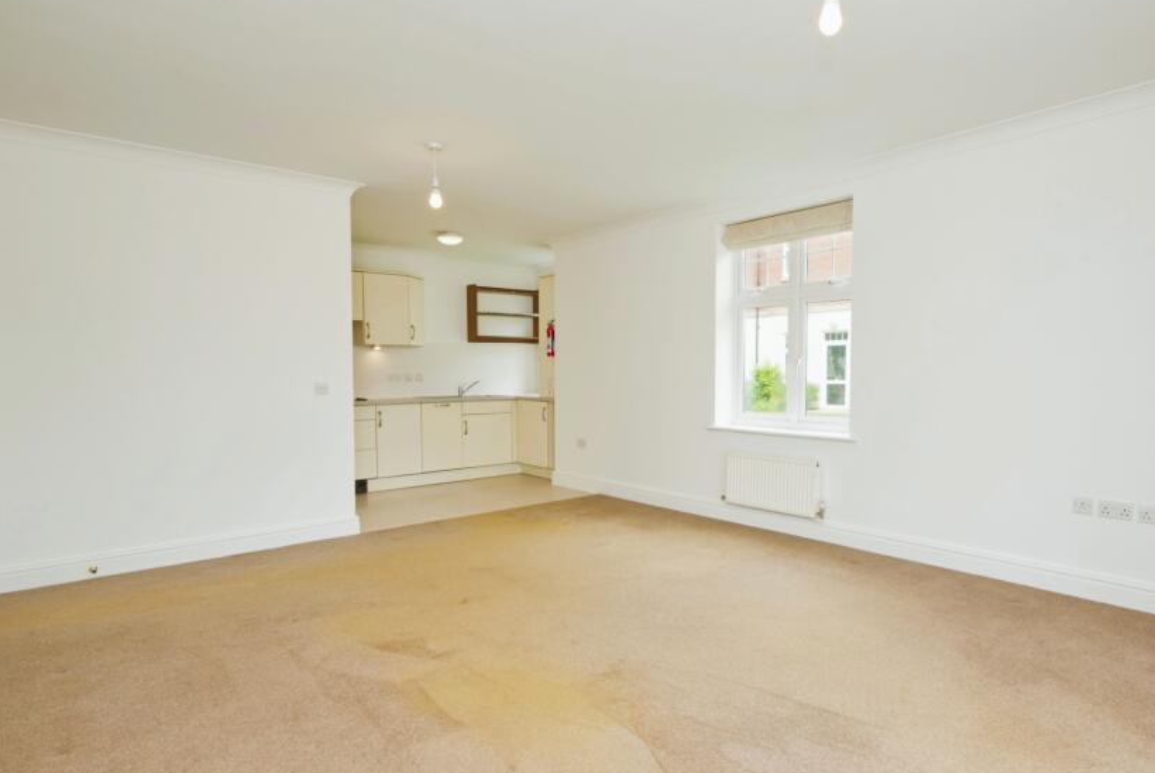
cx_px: 673
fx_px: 642
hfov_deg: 83.2
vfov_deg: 62.0
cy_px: 420
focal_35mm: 20
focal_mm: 16
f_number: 9
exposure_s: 1/80
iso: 400
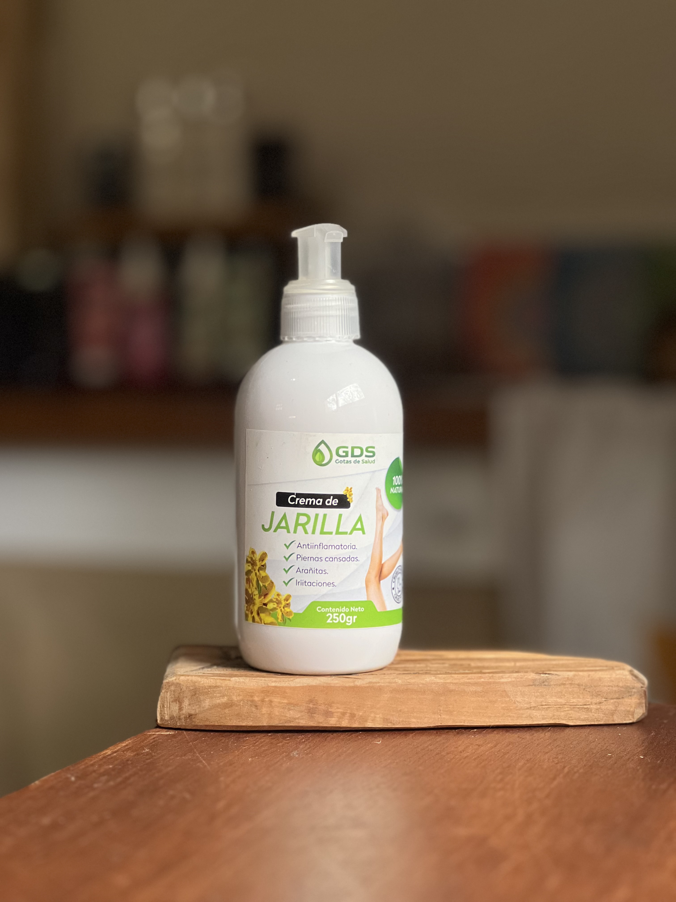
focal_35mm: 77
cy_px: 451
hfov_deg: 19.1
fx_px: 2005
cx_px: 338
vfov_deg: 25.3
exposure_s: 1/121
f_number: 2.8
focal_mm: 9
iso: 250
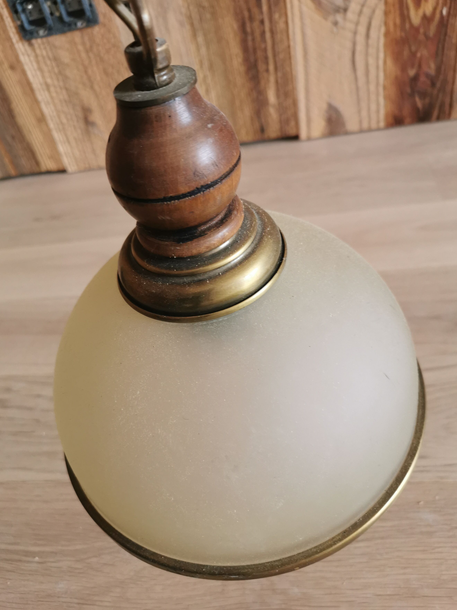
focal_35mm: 28
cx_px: 223
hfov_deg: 49.7
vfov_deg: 63.4
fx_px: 493
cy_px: 297
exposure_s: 1/100
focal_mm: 5.58
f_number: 1.8
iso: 160
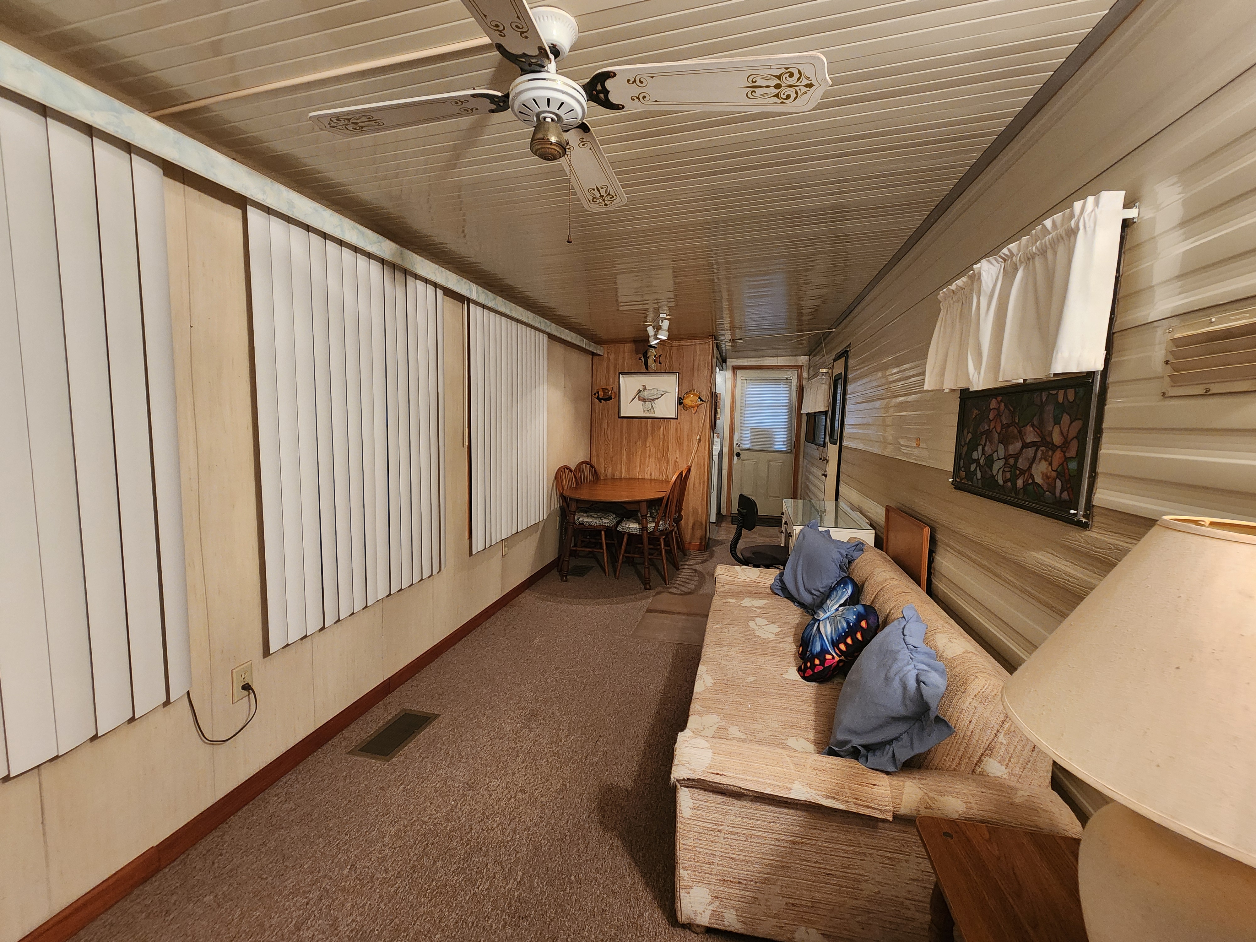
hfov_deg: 106.2
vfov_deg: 89.9
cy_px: 471
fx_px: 472
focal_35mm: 13
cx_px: 628
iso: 400
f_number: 2.2
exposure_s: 1/30
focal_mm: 2.2
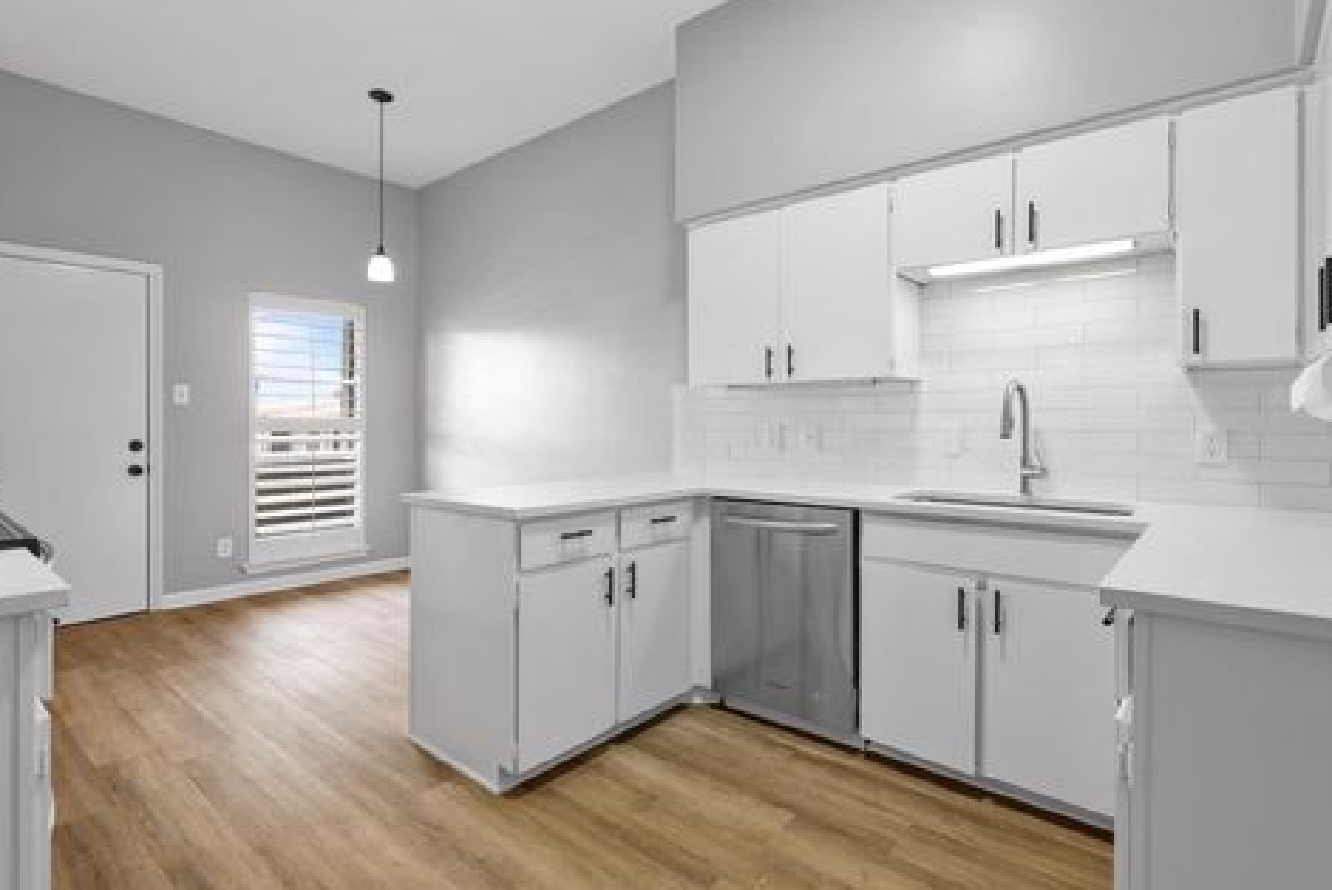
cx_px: 666
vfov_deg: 70.5
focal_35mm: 17
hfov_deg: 93.2
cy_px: 435
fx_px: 629
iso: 400
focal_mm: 16
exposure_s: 1/1.25
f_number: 9
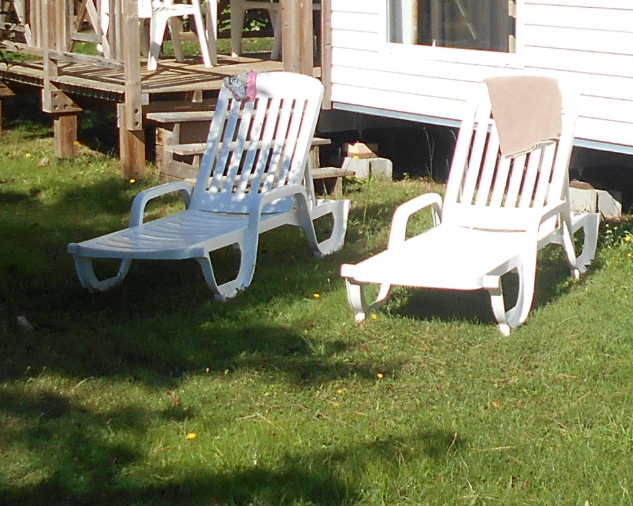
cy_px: 73
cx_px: 625
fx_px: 1780
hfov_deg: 19.6
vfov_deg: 16.0
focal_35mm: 95
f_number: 3.2
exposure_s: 1/800
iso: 80
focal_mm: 4.6
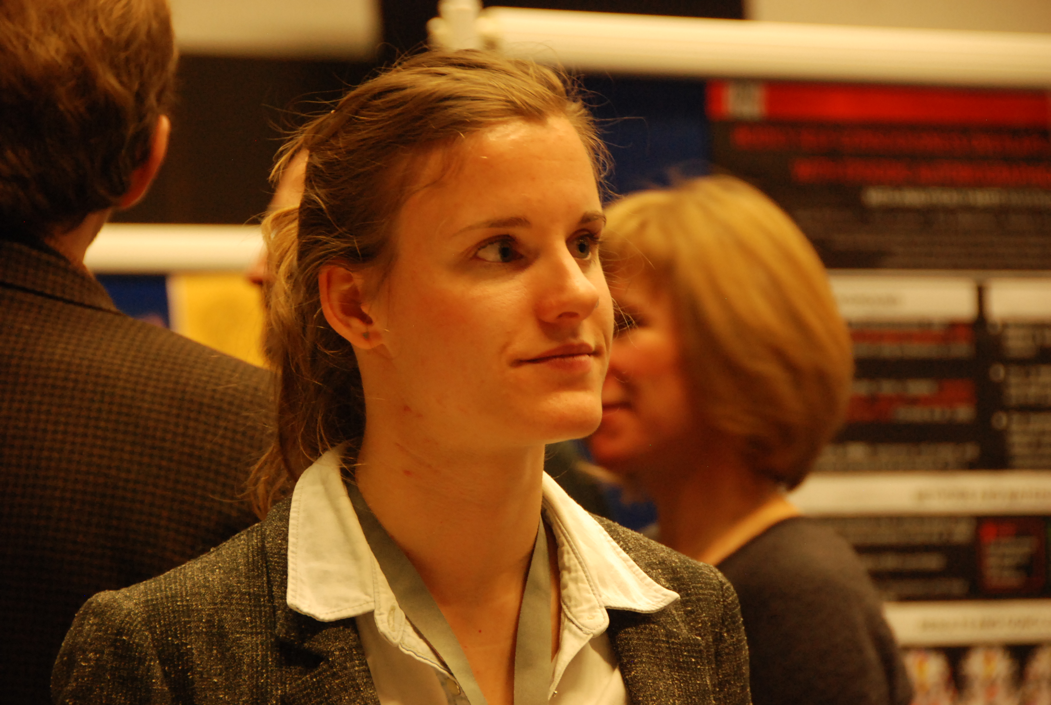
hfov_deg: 11.4
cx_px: 526
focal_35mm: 180
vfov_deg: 7.7
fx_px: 5266
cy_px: 352
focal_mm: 120
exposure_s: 1/20
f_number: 5.6
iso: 1000
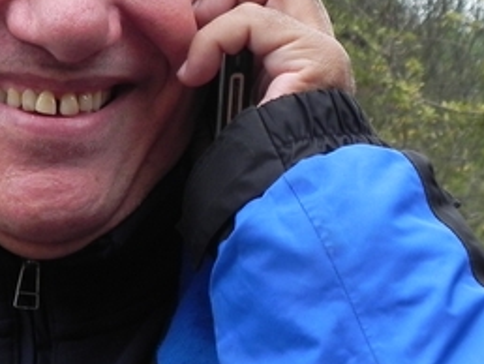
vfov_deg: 7.9
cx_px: 30
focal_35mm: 189
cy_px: 50
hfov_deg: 10.4
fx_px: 2645
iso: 160
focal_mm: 11.8
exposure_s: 1/168
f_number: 3.5
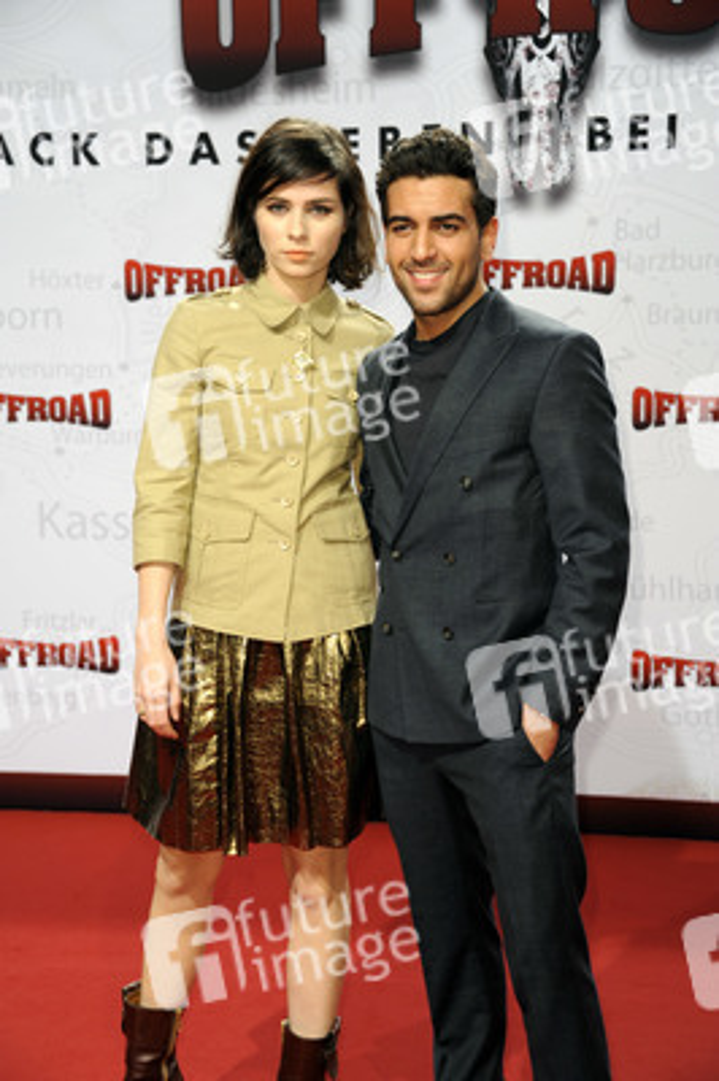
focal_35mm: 70
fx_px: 2101
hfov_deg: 19.4
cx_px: 360
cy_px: 540
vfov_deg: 28.9
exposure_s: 1/125
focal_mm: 70
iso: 800
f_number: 5.6
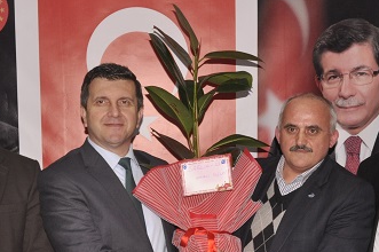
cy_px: 216
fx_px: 736
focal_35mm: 70
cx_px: 185
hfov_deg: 28.9
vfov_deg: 19.1
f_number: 7.1
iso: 800
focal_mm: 24
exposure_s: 1/100
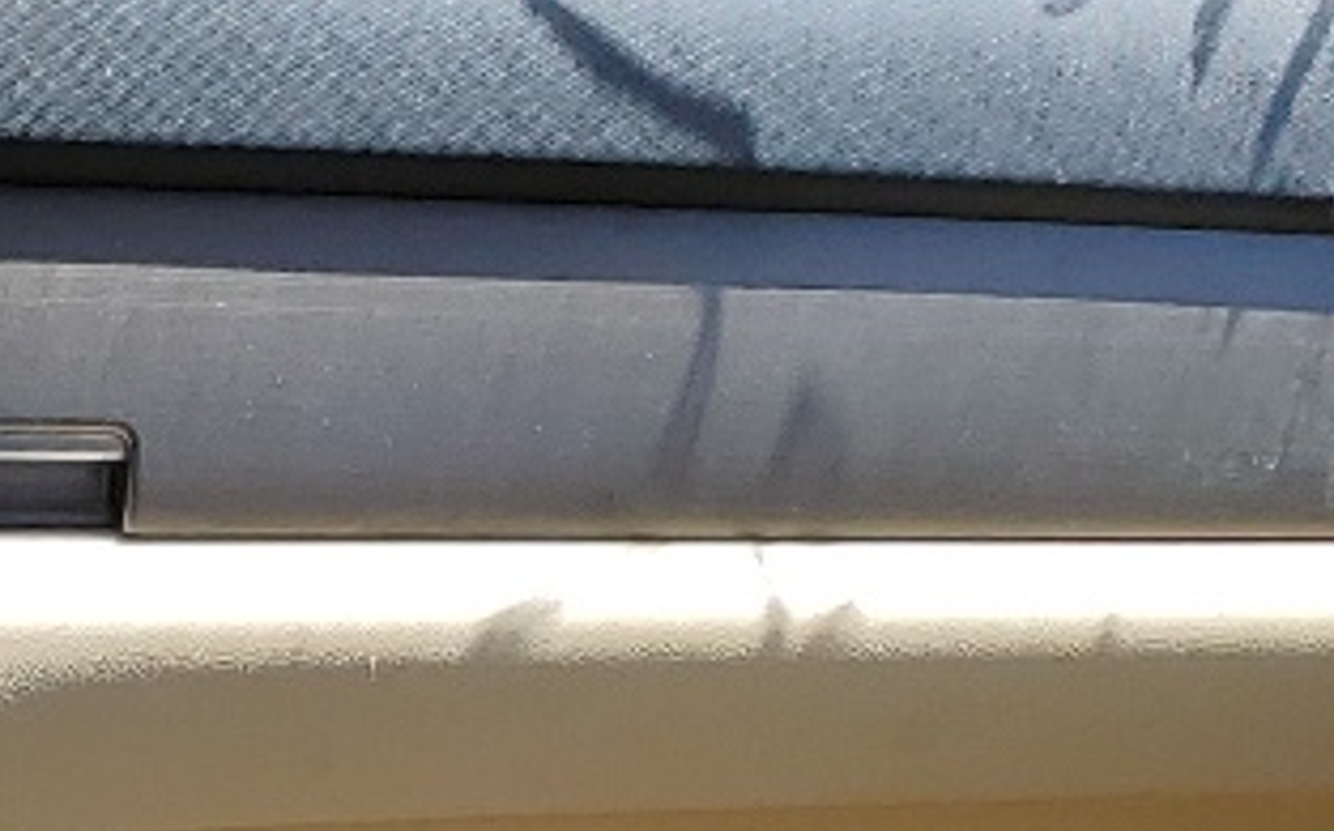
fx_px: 5122
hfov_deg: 14.0
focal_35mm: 141
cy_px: 1611
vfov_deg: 8.8
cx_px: -584
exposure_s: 1/625
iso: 50
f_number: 1.5
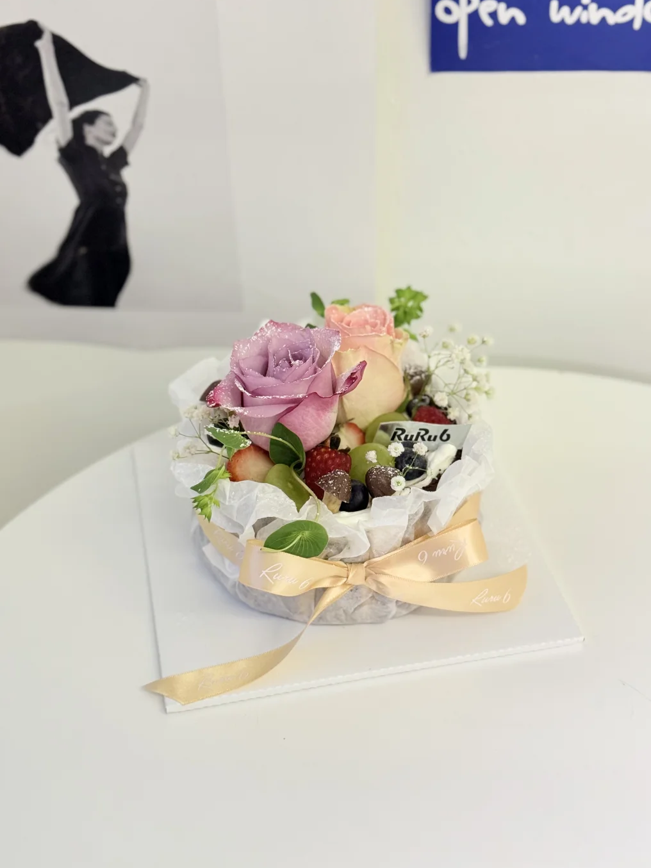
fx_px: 1279
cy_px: 422
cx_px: 336
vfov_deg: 37.5
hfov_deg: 28.6
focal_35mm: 51
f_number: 1.78
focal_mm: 6.76
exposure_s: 1/120
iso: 200
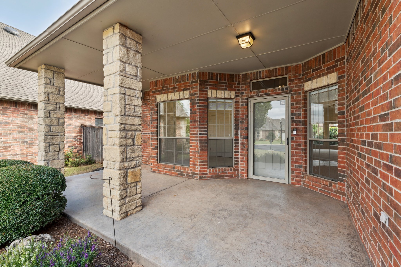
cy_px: 134
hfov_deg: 96.0
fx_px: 180
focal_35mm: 16
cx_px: 200
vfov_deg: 73.1
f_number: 8
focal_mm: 10.8
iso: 200
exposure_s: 1/200
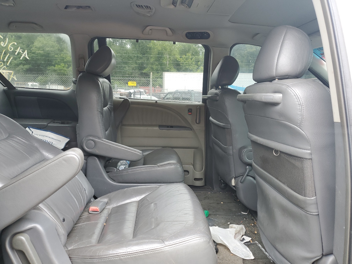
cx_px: 176
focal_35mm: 26
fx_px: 264
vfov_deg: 53.1
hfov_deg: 67.3
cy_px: 132
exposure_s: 1/120
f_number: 1.5
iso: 52
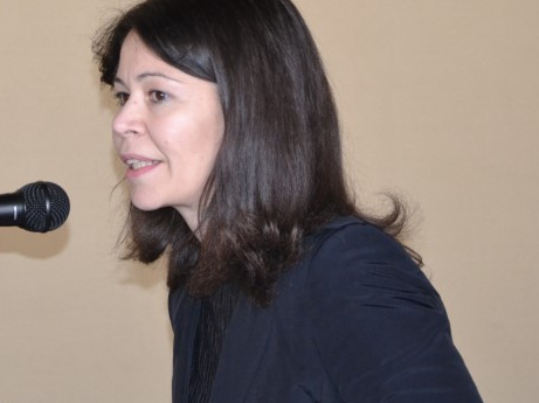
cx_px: 212
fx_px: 4604
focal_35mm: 296
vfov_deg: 5.0
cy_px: 106
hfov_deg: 6.7
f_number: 5.6
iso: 1600
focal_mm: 105
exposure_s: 1/60
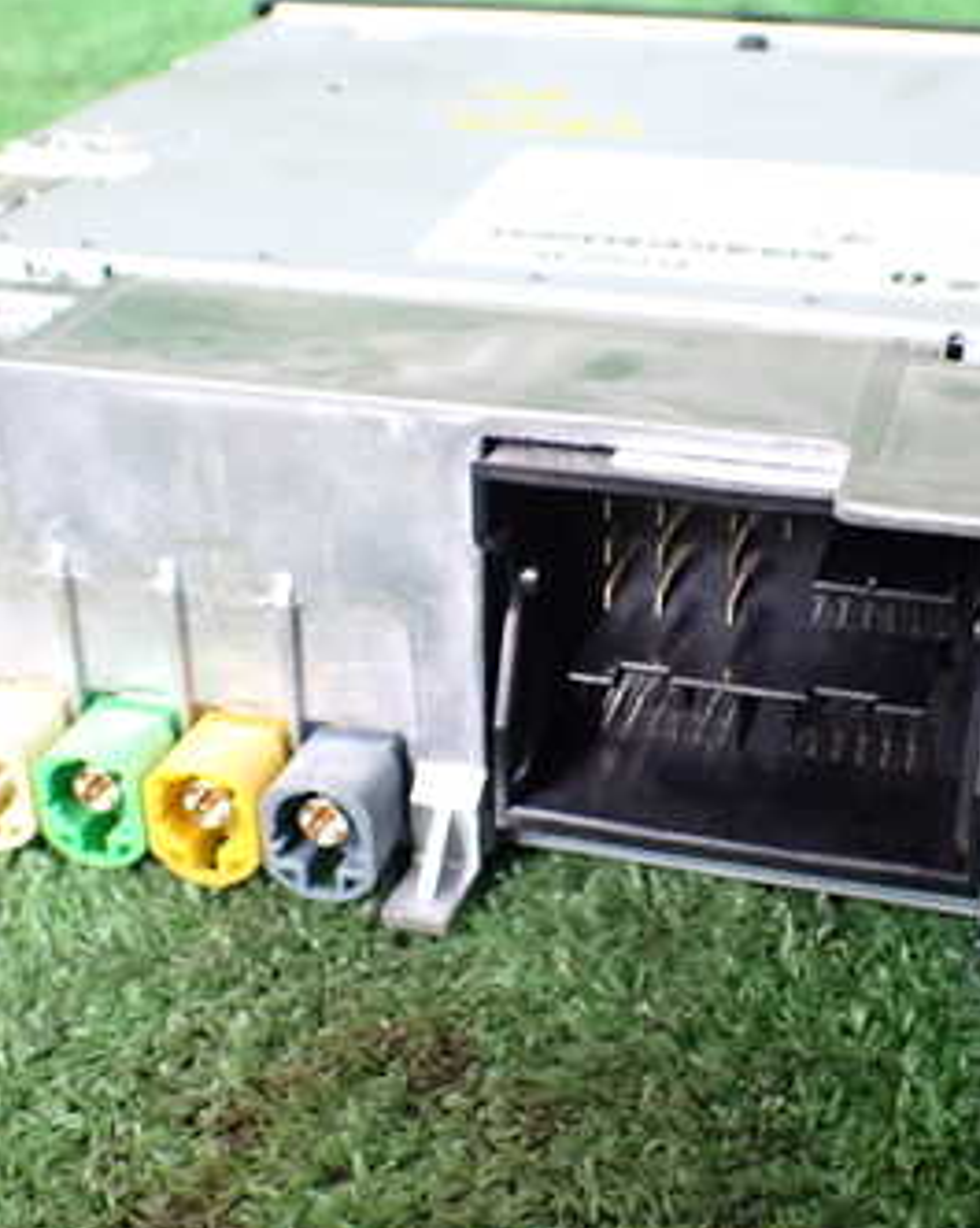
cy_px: 607
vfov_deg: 35.4
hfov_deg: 28.5
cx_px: 570
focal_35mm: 53
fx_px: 1924
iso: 800
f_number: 2.3
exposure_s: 1/80
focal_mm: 5.4
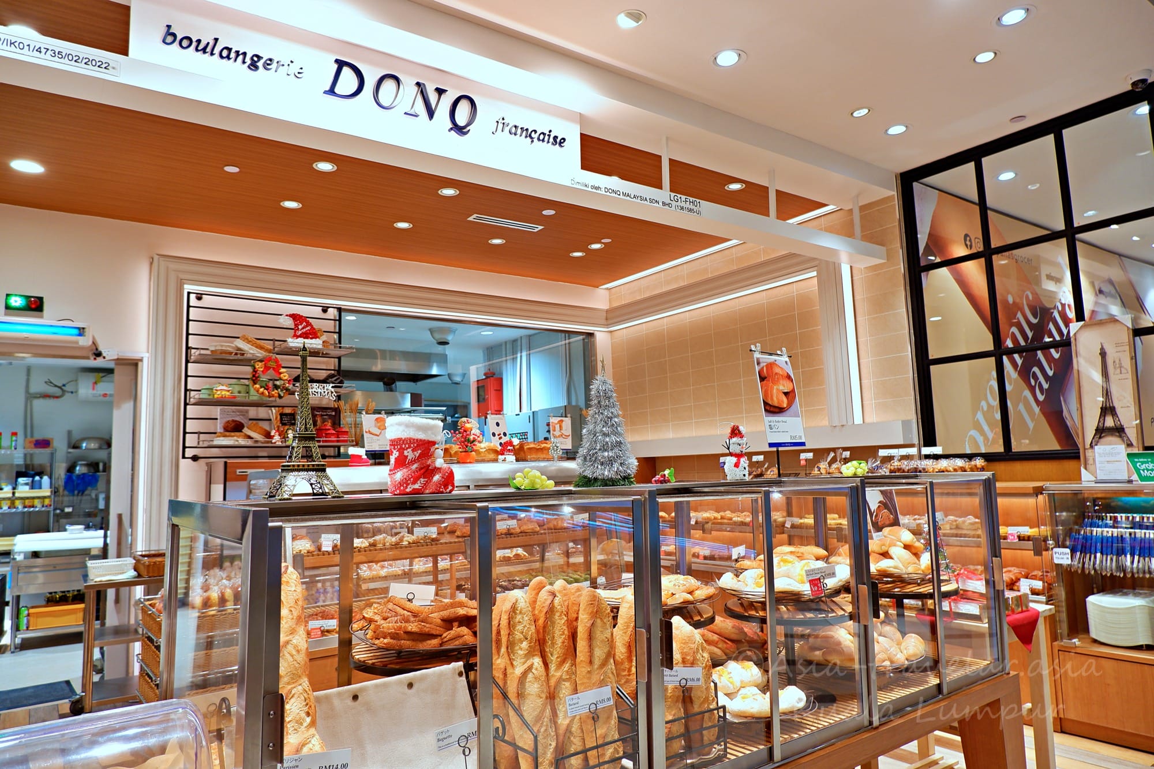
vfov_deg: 55.1
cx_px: 577
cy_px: 384
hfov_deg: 76.1
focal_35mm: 23
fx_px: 737
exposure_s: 1/45
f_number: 3.5
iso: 200
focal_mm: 15
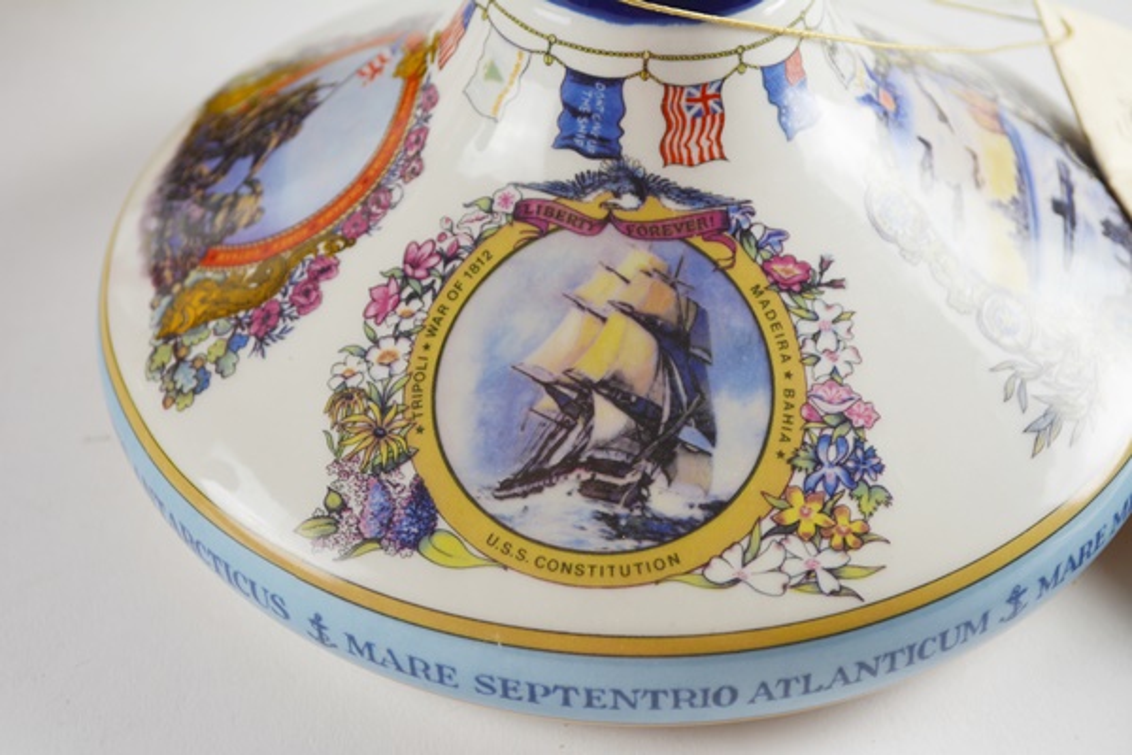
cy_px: 378
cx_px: 566
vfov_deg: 21.6
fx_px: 1981
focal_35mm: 63
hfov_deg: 31.9
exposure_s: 1/125
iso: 360
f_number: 5.6
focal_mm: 42
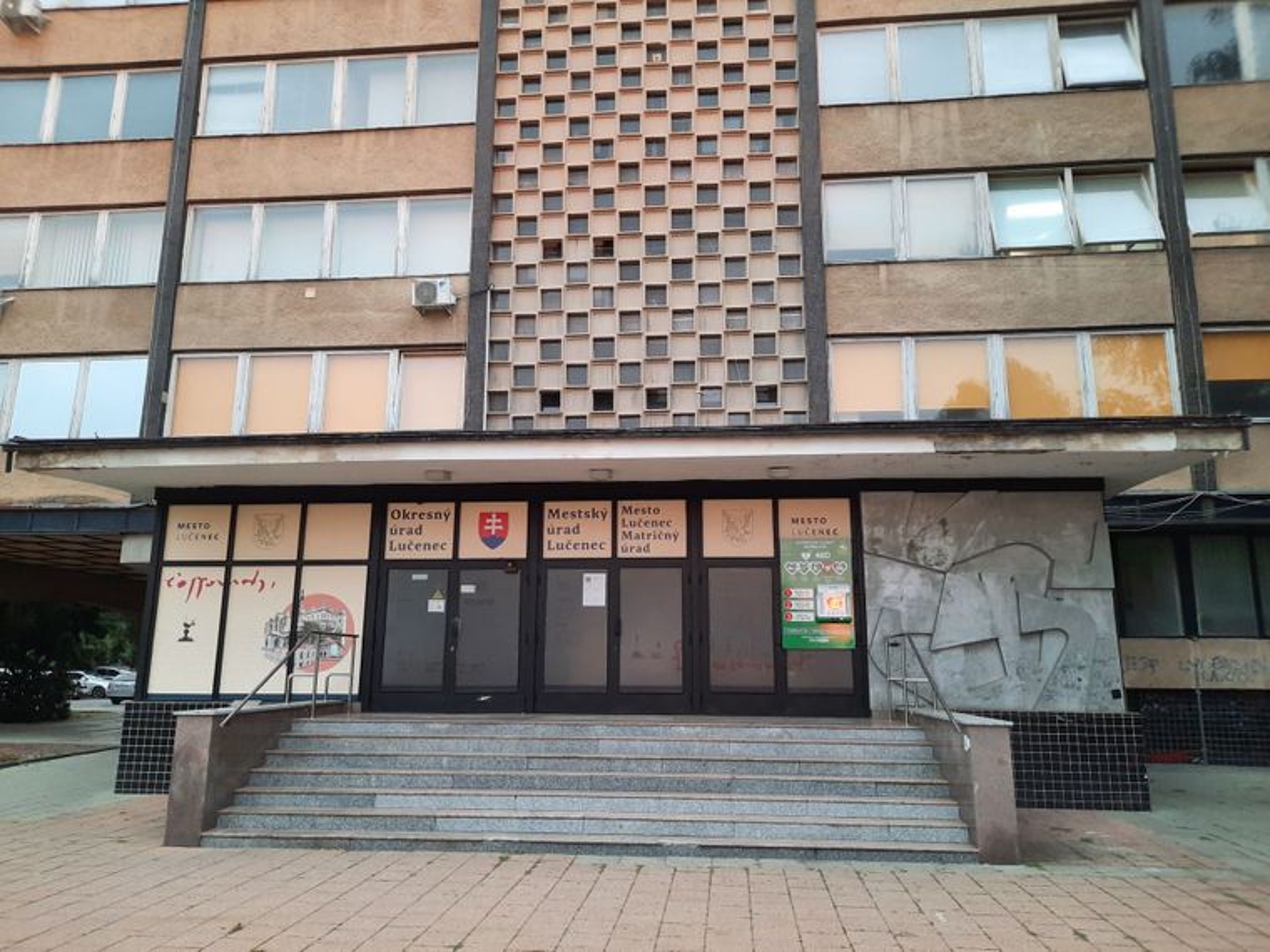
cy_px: 476
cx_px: 635
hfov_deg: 69.4
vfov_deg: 54.9
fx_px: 917
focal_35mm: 25
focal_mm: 4.6
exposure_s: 1/50
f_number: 2
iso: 250
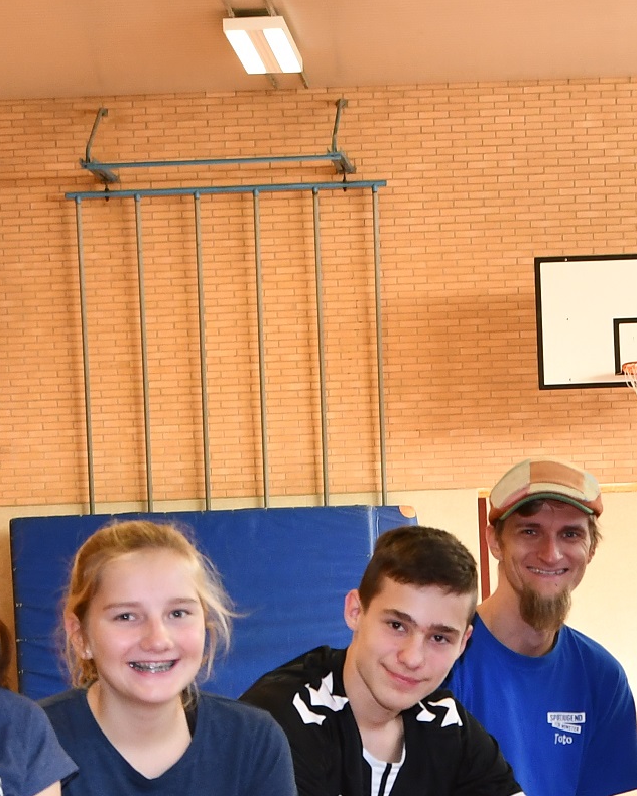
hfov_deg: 12.8
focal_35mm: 119
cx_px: 620
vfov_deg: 15.7
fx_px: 2804
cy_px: 893
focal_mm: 24
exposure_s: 1/60
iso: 500
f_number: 4
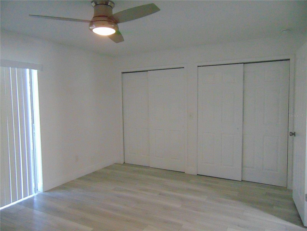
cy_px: 116
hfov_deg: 69.4
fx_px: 222
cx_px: 154
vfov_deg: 54.9
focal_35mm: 25
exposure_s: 1/80
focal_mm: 4.5
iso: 800
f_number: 3
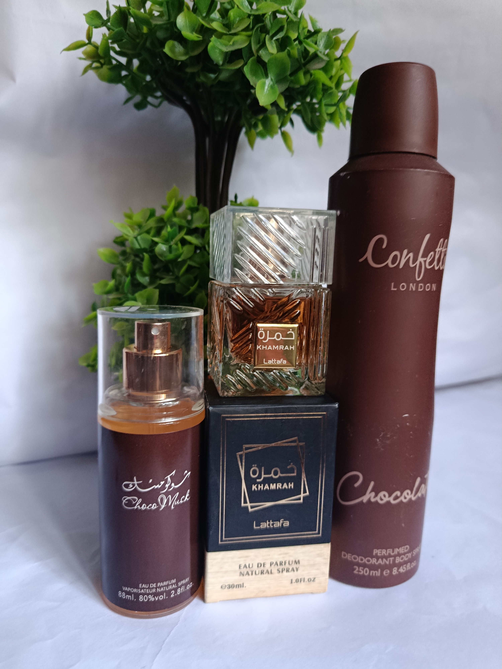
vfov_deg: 71.6
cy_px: 334
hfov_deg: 56.8
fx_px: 464
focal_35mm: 24
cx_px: 251
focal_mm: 5.24
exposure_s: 1/25
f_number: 1.7
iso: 1928
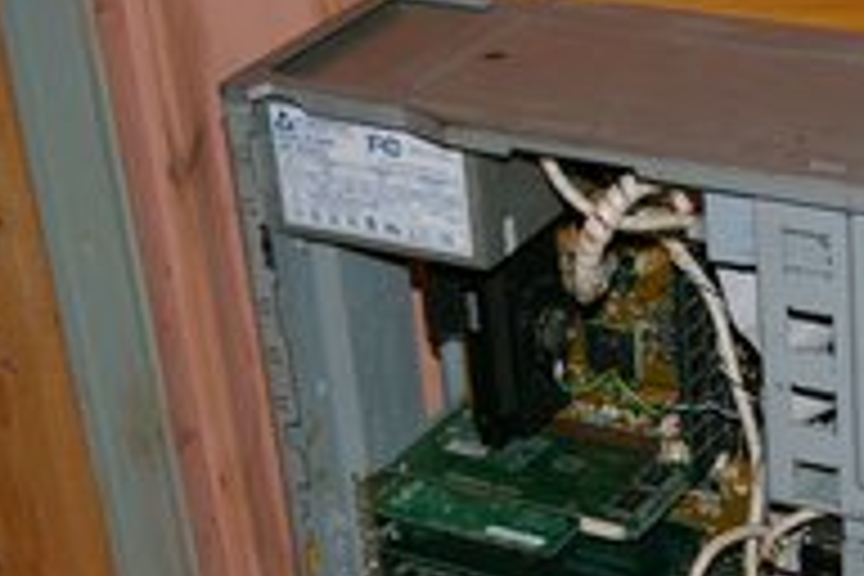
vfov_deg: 13.2
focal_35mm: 103
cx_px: 666
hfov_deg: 19.7
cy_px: 468
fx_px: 2473
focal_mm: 33
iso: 200
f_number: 4
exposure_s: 1/45
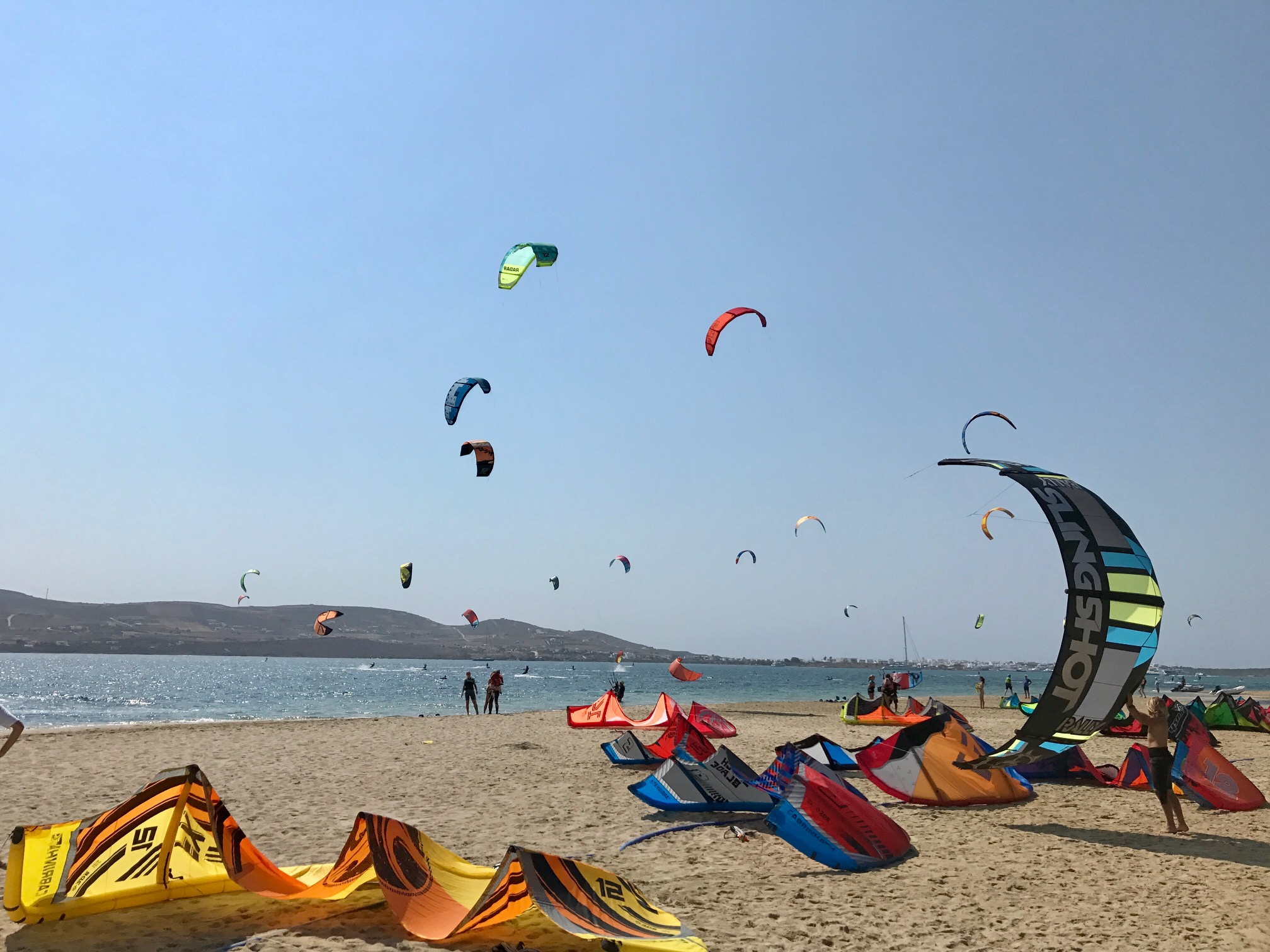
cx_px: 635
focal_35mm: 28
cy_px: 476
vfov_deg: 49.7
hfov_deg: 63.4
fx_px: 1027
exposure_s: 1/8772
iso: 25
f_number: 1.8
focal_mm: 3.99
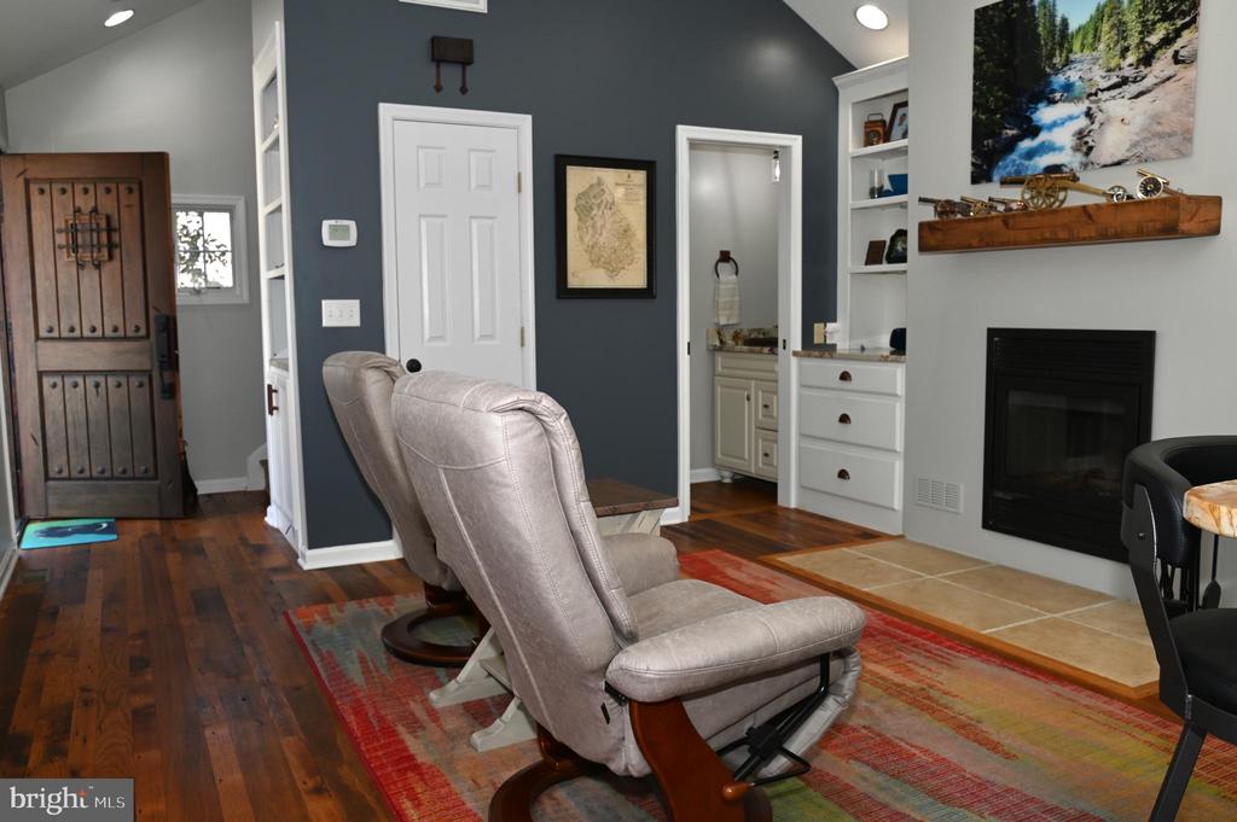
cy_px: 411
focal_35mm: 27
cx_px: 618
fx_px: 927
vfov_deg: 47.9
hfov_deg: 67.4
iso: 400
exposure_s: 1/60
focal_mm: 27
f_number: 7.1
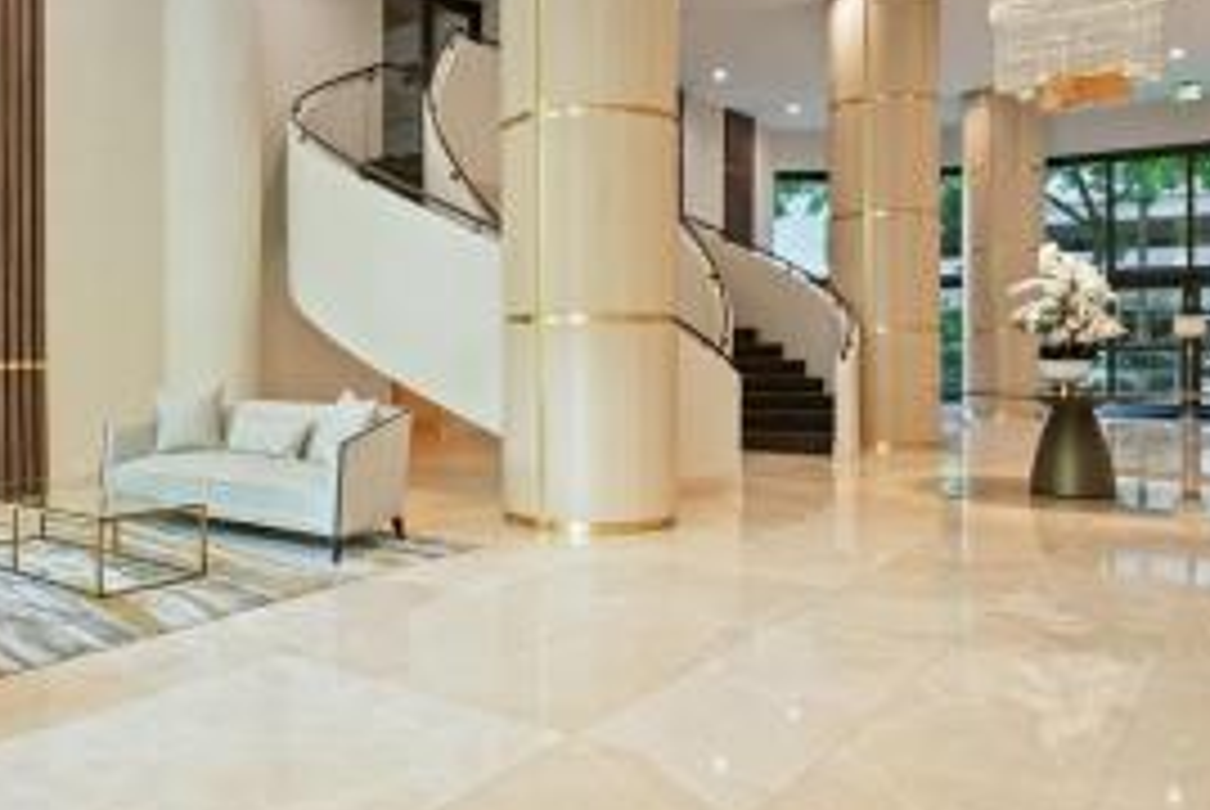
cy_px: 360
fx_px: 1009
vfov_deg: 43.6
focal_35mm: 30
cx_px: 376
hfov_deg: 60.0
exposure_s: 1/20
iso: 640
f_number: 8
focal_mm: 18
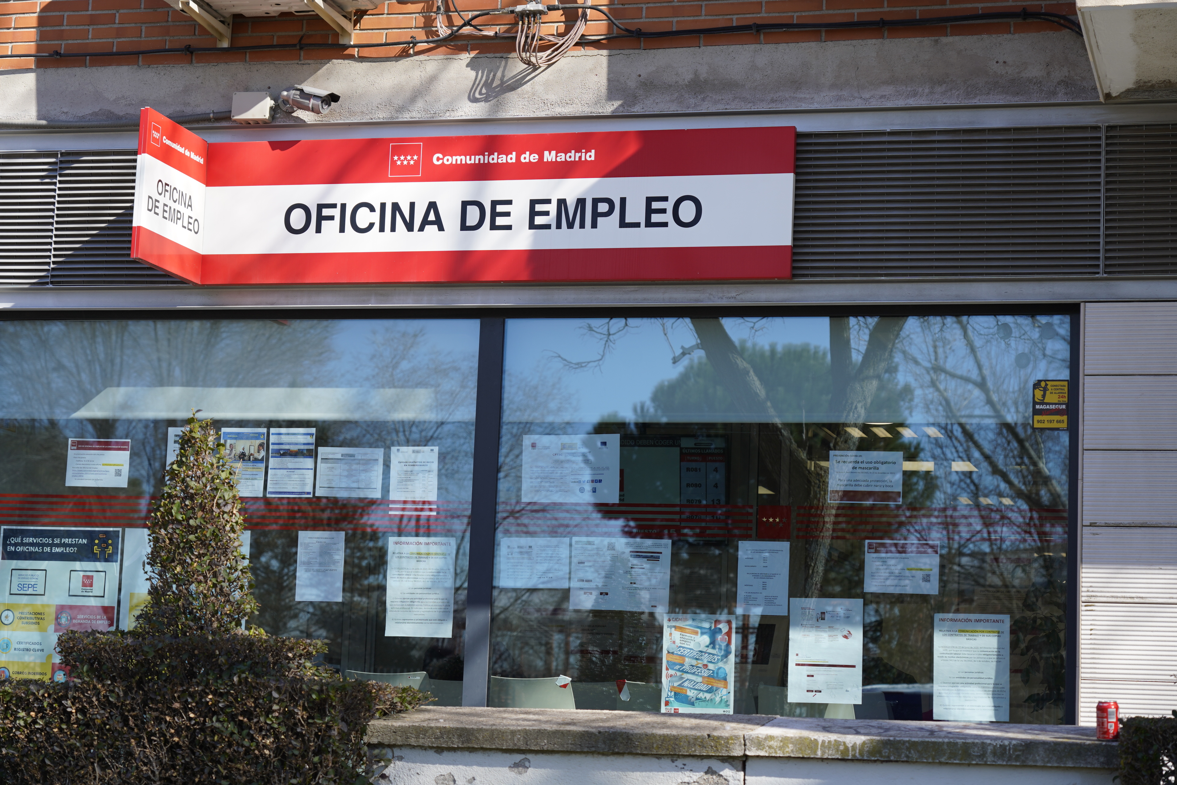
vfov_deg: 18.7
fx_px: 2387
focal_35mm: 73
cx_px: 588
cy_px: 392
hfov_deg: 27.7
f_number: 4.5
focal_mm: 73
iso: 100
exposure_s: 1/250
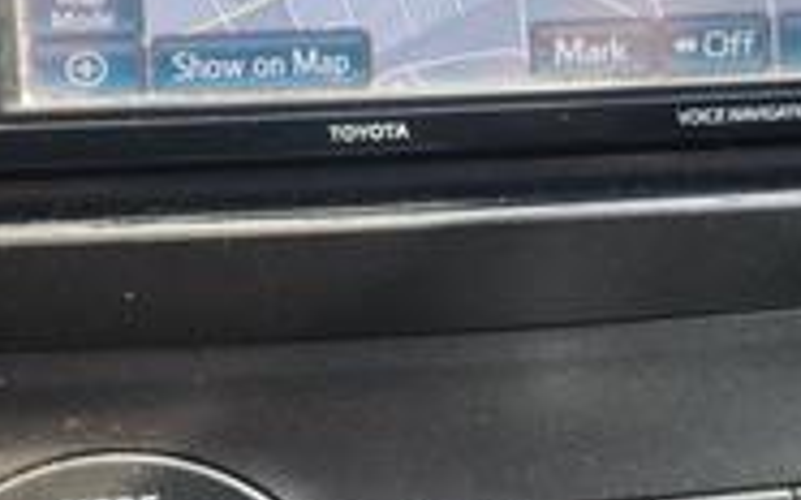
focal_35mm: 66
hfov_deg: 31.0
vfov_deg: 19.7
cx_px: 310
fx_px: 1440
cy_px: 211
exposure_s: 1/180
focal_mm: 5.4
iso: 80
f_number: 1.8
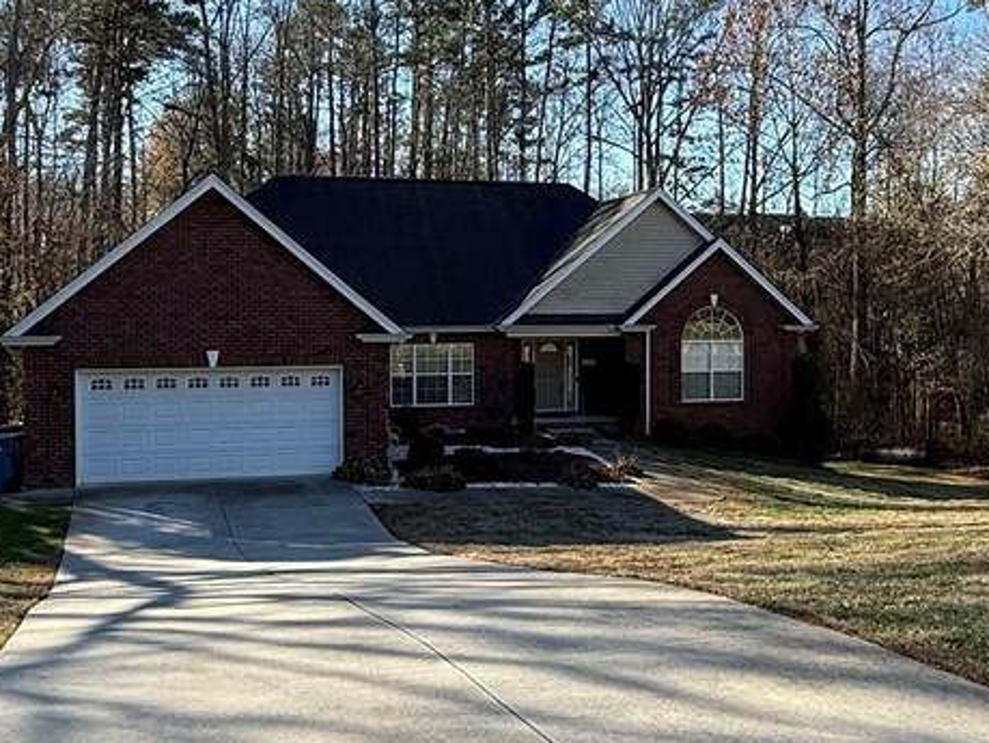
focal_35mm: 39
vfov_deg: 36.8
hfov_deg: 47.8
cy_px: 319
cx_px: 537
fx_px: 1115
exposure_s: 1/631
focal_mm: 2.22
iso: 50
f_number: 2.2
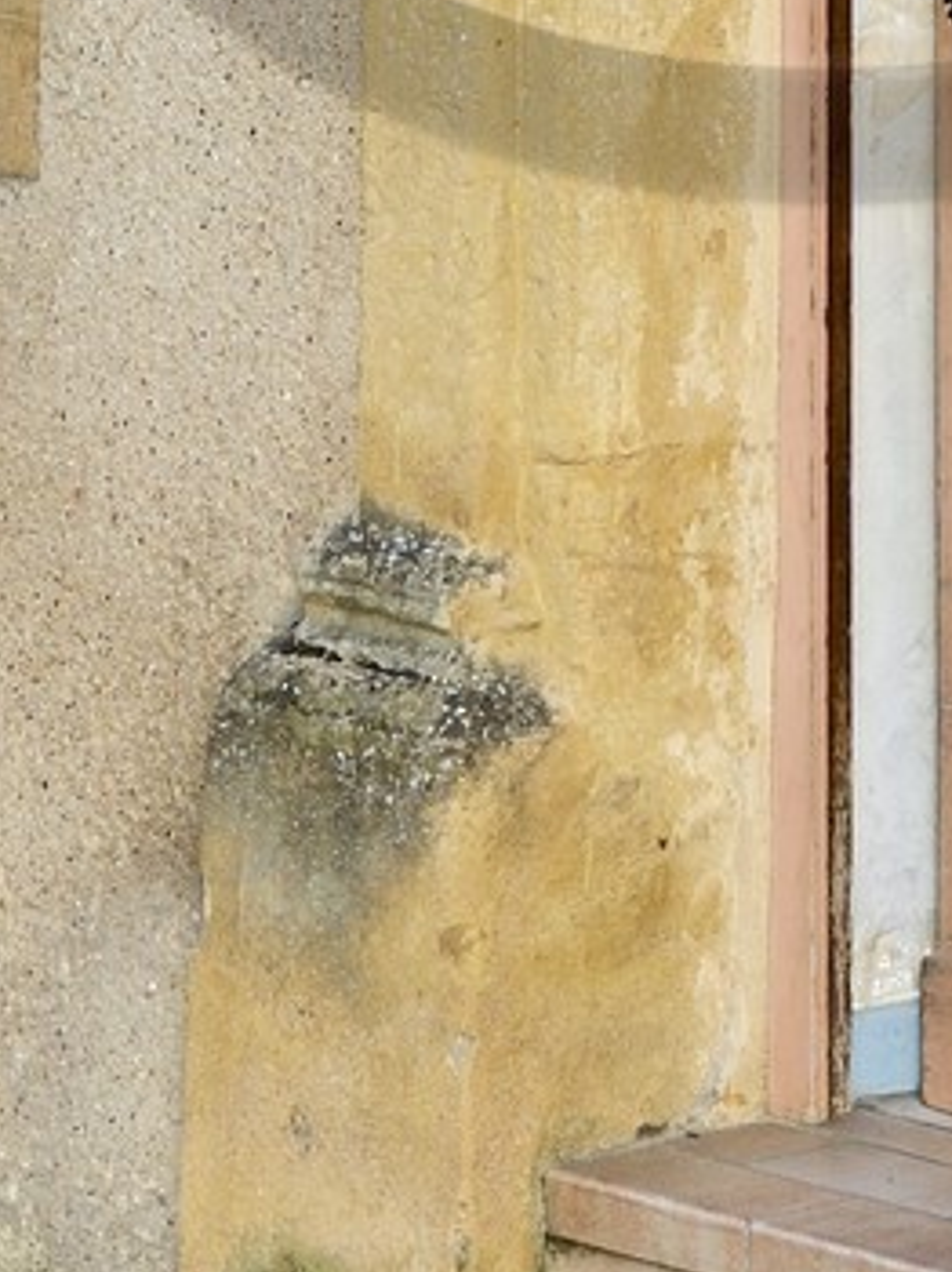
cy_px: -930
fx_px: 9362
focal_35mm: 255
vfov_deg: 7.6
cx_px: 828
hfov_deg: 5.8
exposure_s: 1/200
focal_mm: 58
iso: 200
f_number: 8
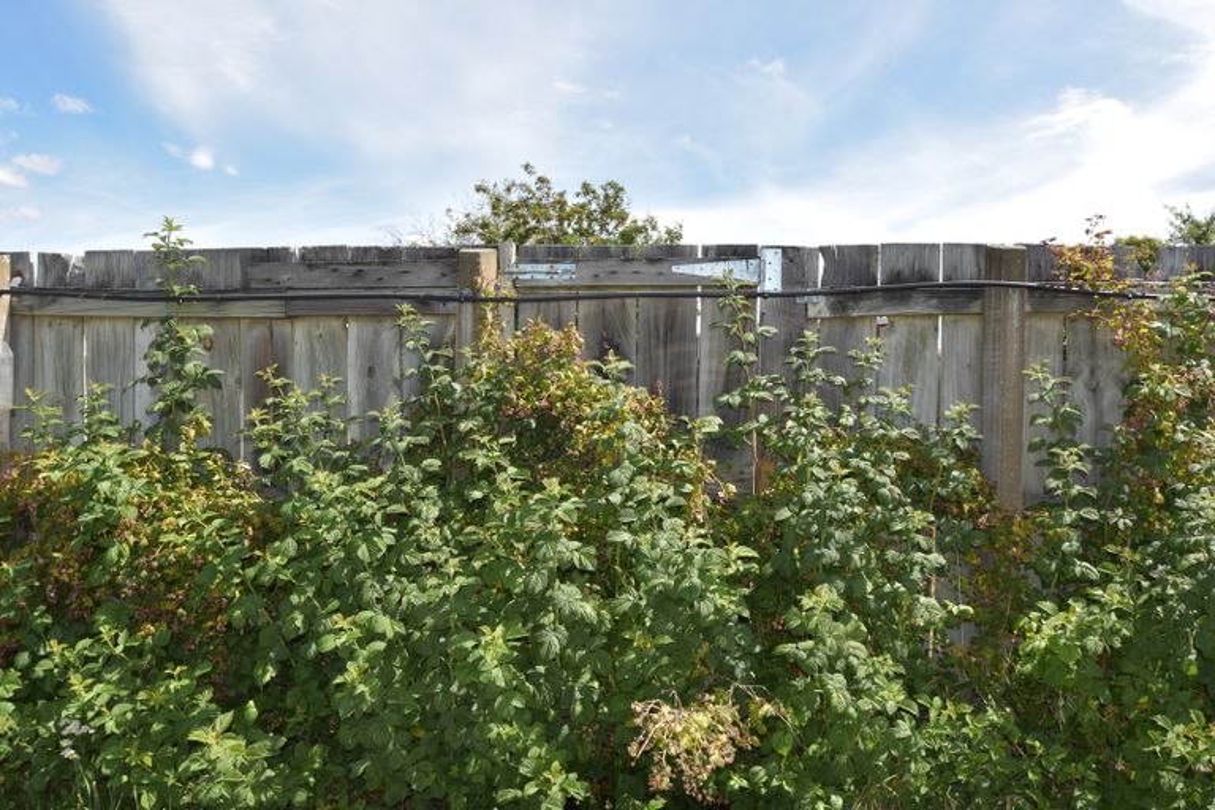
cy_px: 405
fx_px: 911
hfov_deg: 67.4
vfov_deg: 47.9
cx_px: 608
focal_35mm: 27
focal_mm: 18
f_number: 8
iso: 100
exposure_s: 1/200
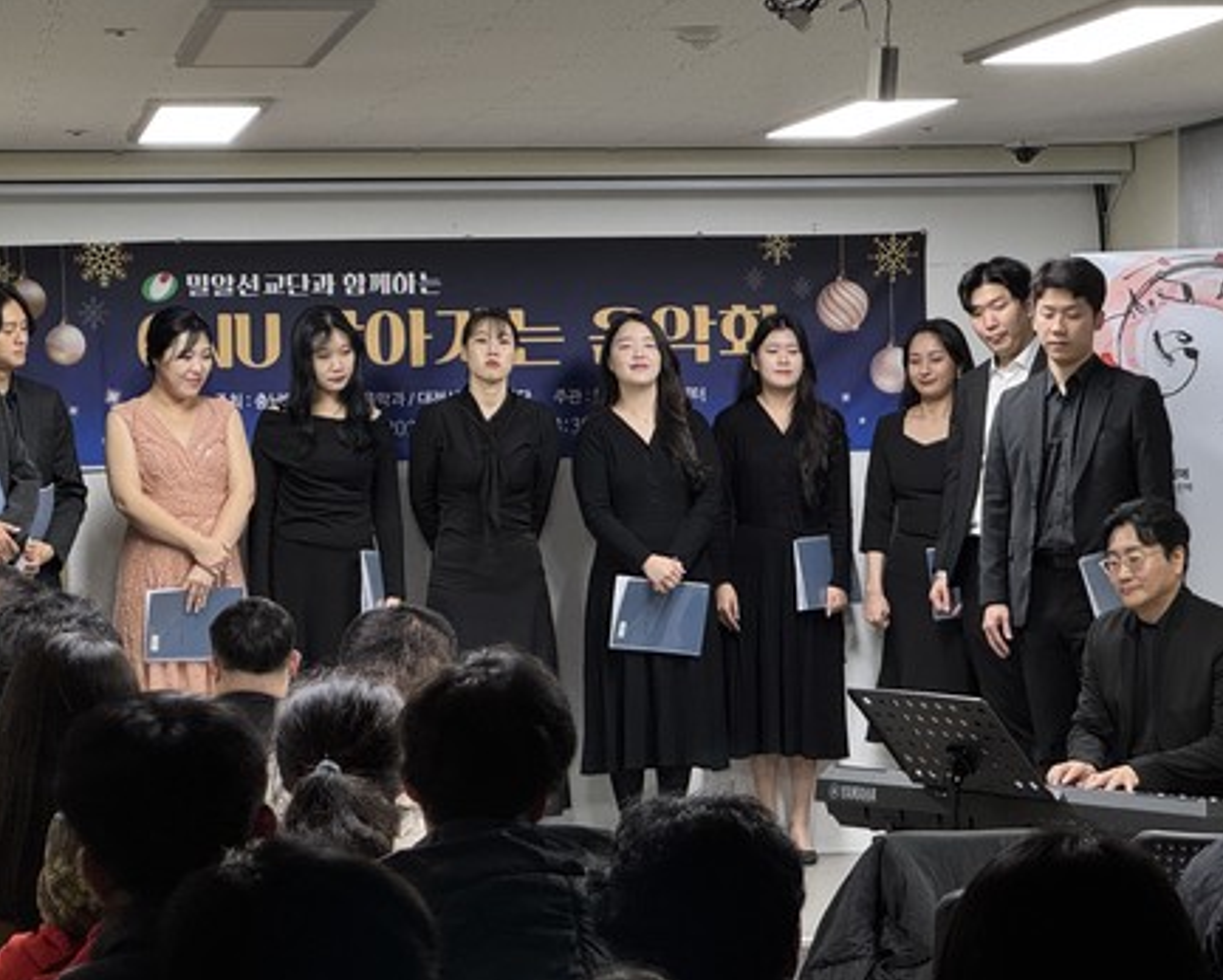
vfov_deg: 13.9
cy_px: 460
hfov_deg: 17.3
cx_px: 466
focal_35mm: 111
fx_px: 4020
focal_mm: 9
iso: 500
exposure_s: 1/60
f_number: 2.8
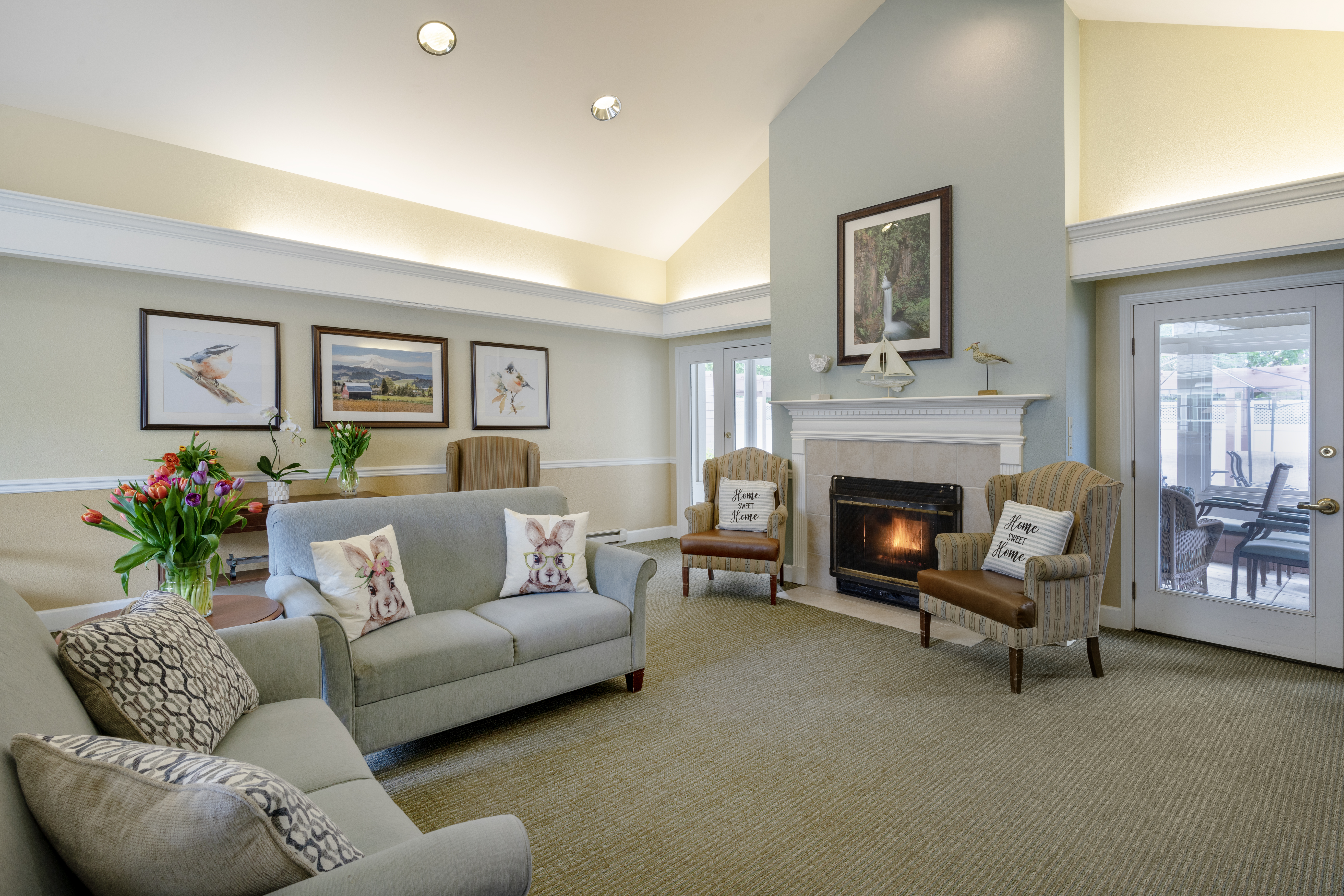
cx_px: 672
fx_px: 635
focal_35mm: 17
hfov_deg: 93.3
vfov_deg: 70.5
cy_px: 448
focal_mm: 17
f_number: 11
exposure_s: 1/8
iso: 160
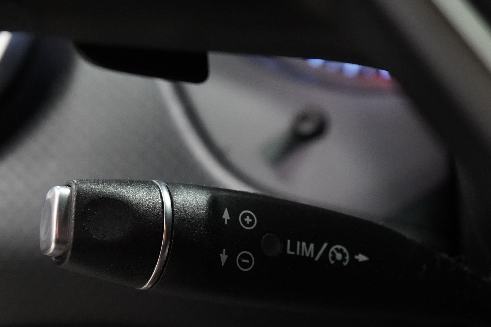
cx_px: 242
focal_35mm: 93
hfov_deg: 21.9
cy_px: 240
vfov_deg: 14.7
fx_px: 1268
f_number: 5.6
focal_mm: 46
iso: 5000
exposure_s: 1/20
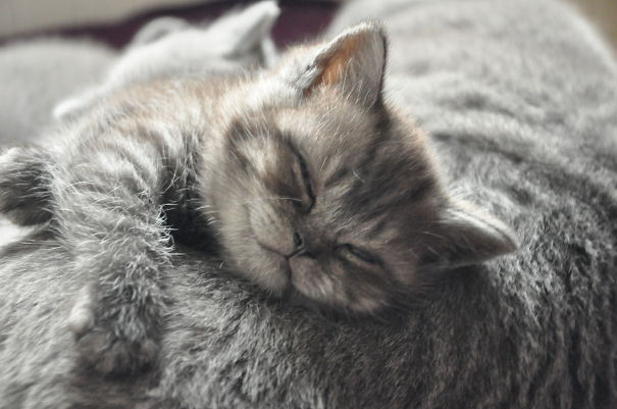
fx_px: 1694
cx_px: 308
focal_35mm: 99
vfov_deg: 13.8
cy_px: 204
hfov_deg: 20.6
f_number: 5.3
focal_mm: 66
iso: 3200
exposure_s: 1/8
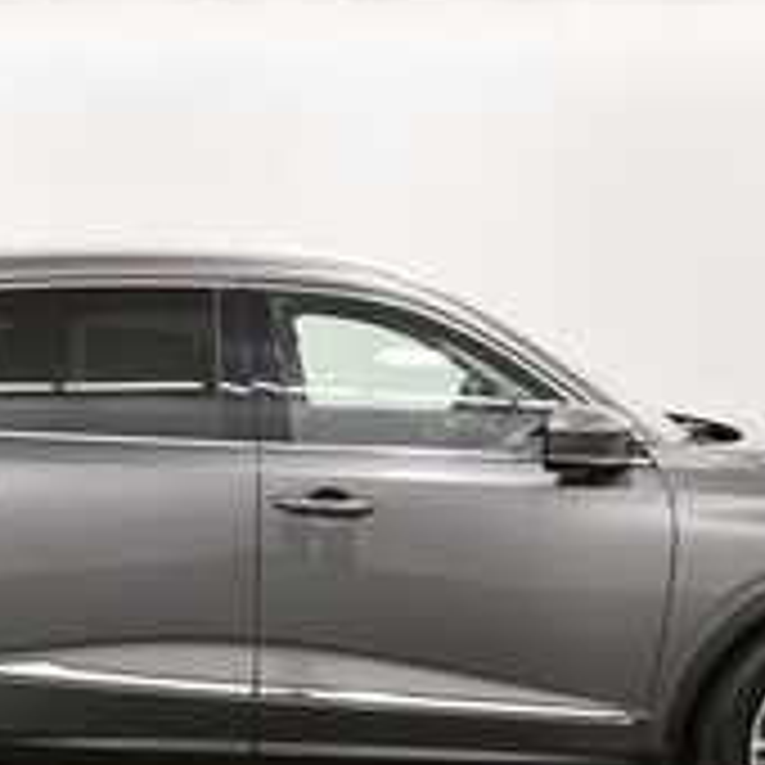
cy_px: 569
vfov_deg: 37.4
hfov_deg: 38.2
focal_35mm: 44
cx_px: 302
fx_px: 1100
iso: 800
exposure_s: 1/125
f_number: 5
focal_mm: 15
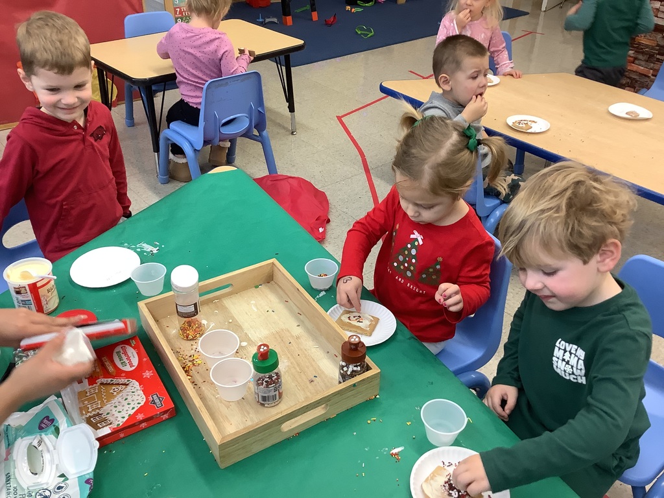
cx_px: 332
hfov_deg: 58.4
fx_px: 595
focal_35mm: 31
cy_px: 249
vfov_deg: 45.4
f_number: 2.4
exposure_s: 1/50
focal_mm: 3.3
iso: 100
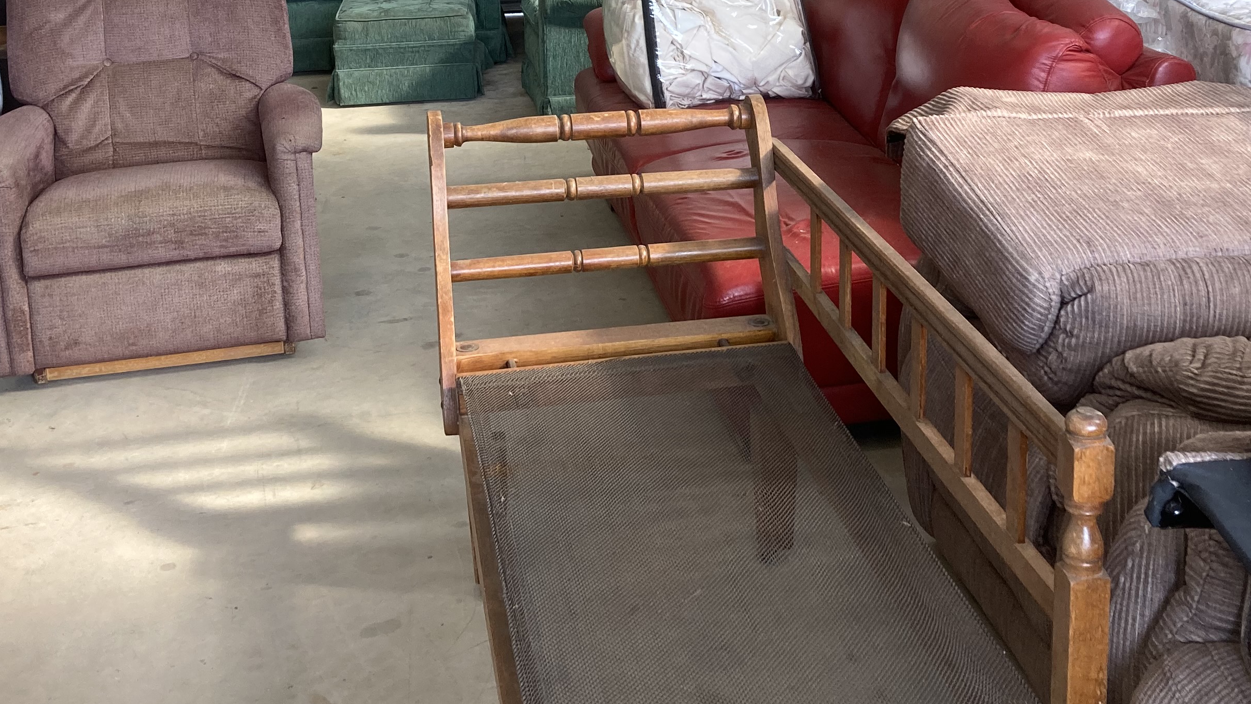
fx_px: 1692
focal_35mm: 51
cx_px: 671
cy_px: 68
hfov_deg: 40.6
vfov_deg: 22.9
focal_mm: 3.99
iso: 50
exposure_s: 1/100
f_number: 1.8
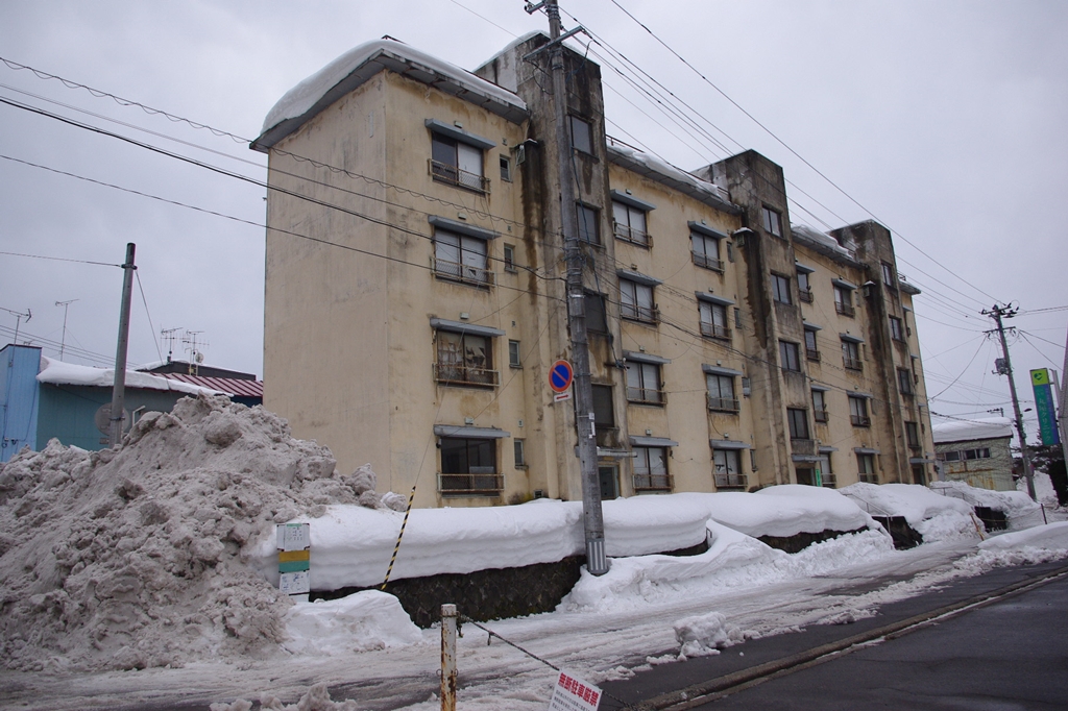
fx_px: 801
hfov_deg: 67.4
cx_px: 534
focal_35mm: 27
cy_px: 356
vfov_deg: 47.9
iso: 200
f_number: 4.5
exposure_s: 1/1000
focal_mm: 18
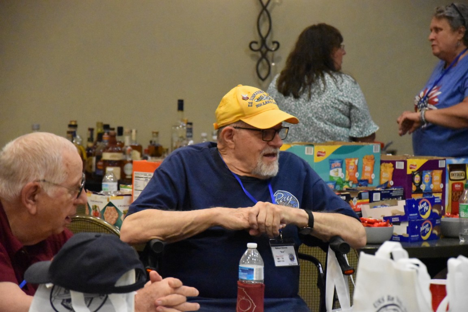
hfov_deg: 13.0
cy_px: 156
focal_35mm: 158
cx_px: 234
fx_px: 2047
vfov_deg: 8.7
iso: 12800
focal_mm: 105
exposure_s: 1/125
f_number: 5.6
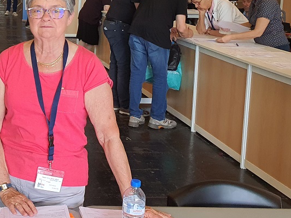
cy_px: 32
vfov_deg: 22.2
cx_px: -26
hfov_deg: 27.4
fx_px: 546
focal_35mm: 65
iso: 160
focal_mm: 4.3
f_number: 2.4
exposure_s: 1/100
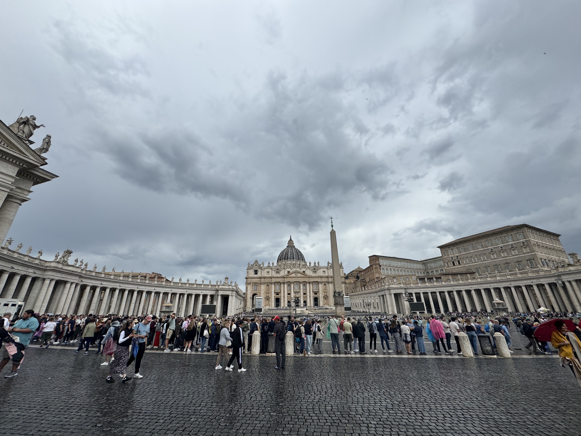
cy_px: 218
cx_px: 290
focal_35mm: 14
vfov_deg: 85.7
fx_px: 235
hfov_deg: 102.1
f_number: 2.2
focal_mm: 2.22
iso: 50
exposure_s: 1/2028
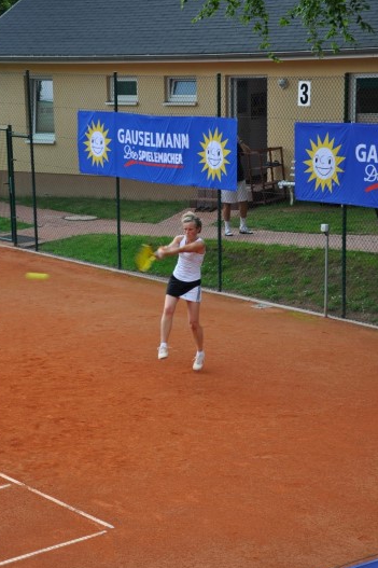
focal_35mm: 82
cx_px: 182
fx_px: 1292
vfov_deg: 24.8
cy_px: 300
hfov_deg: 16.6
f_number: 5.6
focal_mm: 48
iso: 200
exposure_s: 1/125
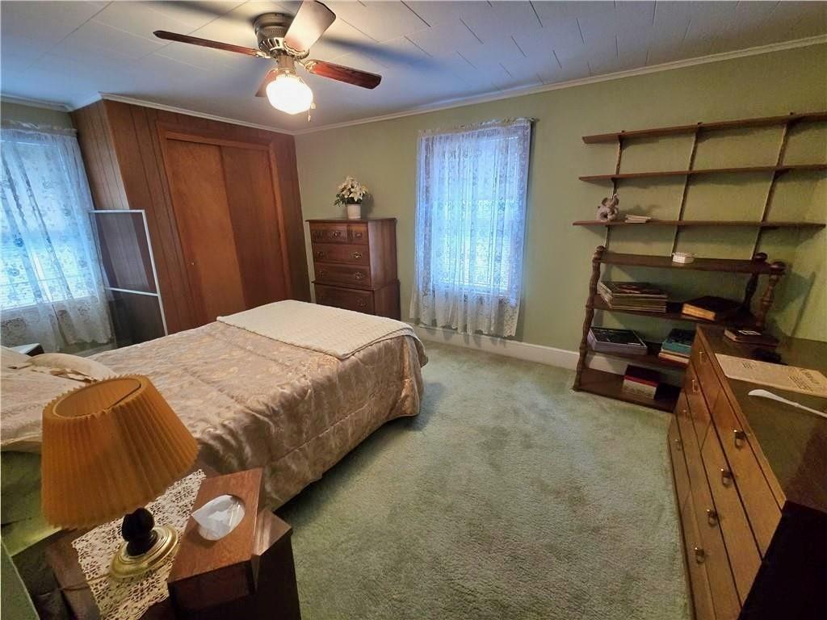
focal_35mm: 13
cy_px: 310
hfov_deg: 106.2
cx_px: 414
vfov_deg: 89.9
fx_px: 311
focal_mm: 2.2
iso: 500
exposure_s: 1/60
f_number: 2.2
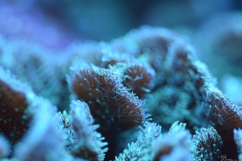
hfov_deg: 11.1
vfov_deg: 7.4
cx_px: 112
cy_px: 87
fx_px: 1241
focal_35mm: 185
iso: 500
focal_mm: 105
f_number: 4.8
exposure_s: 1/125
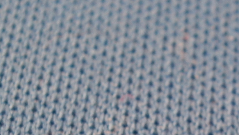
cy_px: 275
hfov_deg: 14.2
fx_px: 932
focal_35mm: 147
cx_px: 285
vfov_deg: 7.9
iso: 125
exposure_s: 1/30
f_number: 4
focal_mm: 7.7
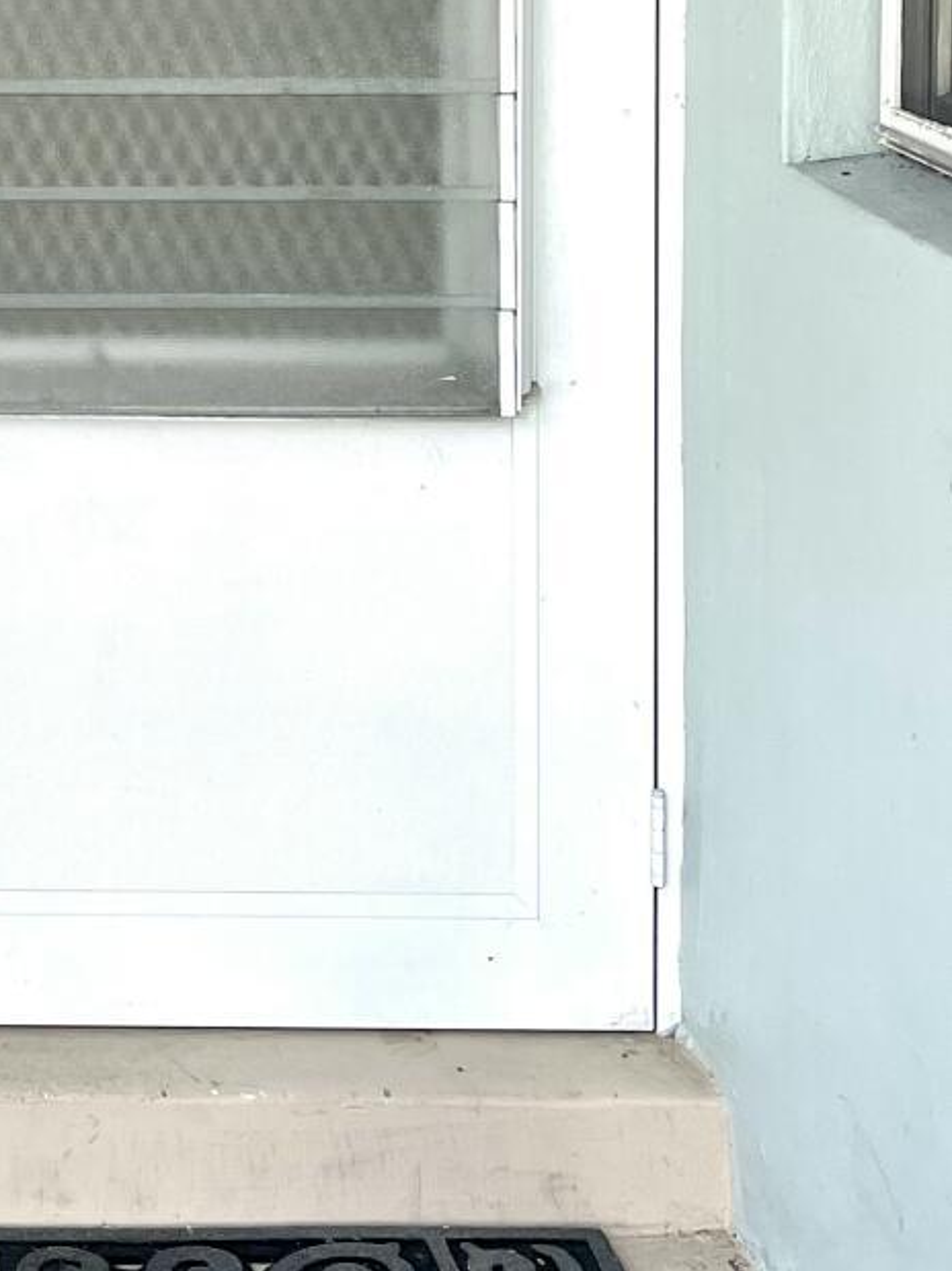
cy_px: -285
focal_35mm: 84
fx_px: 3081
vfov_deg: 21.5
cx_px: -585
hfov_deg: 15.8
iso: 32
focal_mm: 4.2
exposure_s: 1/350
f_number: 1.6
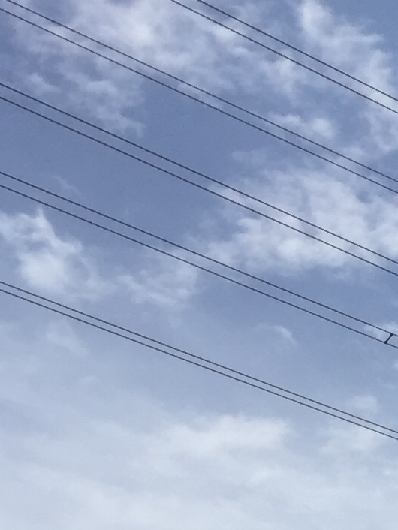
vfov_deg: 13.8
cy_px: 787
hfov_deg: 10.2
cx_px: 788
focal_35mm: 134
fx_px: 2053
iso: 32
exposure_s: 1/2198
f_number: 2.2
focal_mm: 4.15
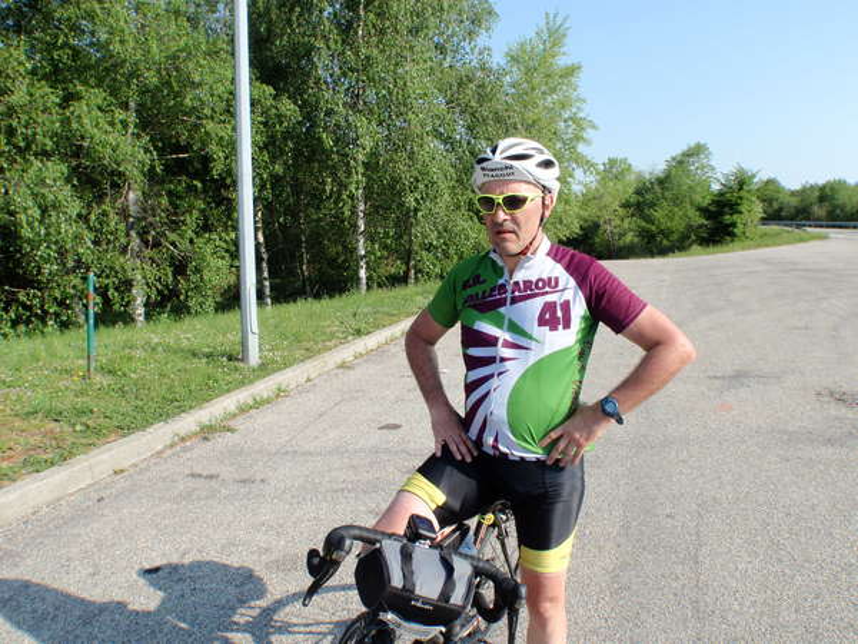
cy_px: 322
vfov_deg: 49.7
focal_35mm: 28
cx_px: 429
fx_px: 694
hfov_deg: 63.4
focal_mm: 5
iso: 64
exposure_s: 1/320
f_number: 4
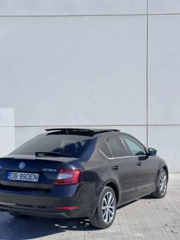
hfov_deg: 24.8
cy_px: 137
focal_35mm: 59
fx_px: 409
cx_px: 79
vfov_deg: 32.6
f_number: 1.78
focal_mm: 6.76
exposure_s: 1/1524
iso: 64
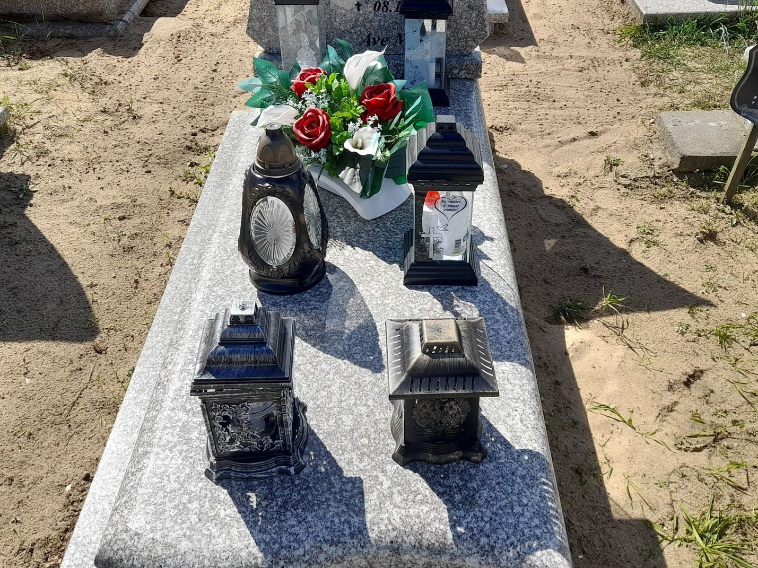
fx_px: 766
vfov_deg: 40.3
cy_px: 205
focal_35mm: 35
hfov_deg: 52.6
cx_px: 397
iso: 20
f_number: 2
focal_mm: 4.6
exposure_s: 1/677
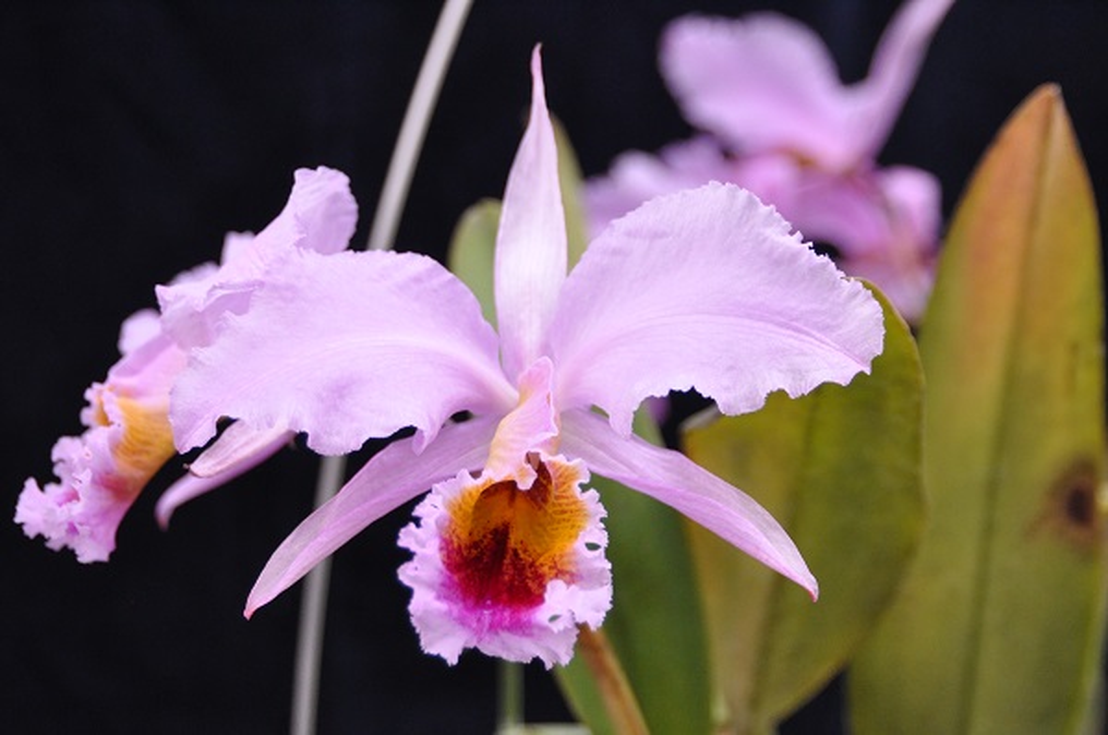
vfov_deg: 14.7
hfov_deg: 21.9
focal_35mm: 93
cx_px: 554
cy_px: 368
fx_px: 2858
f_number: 5
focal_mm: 62
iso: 1600
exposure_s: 1/320
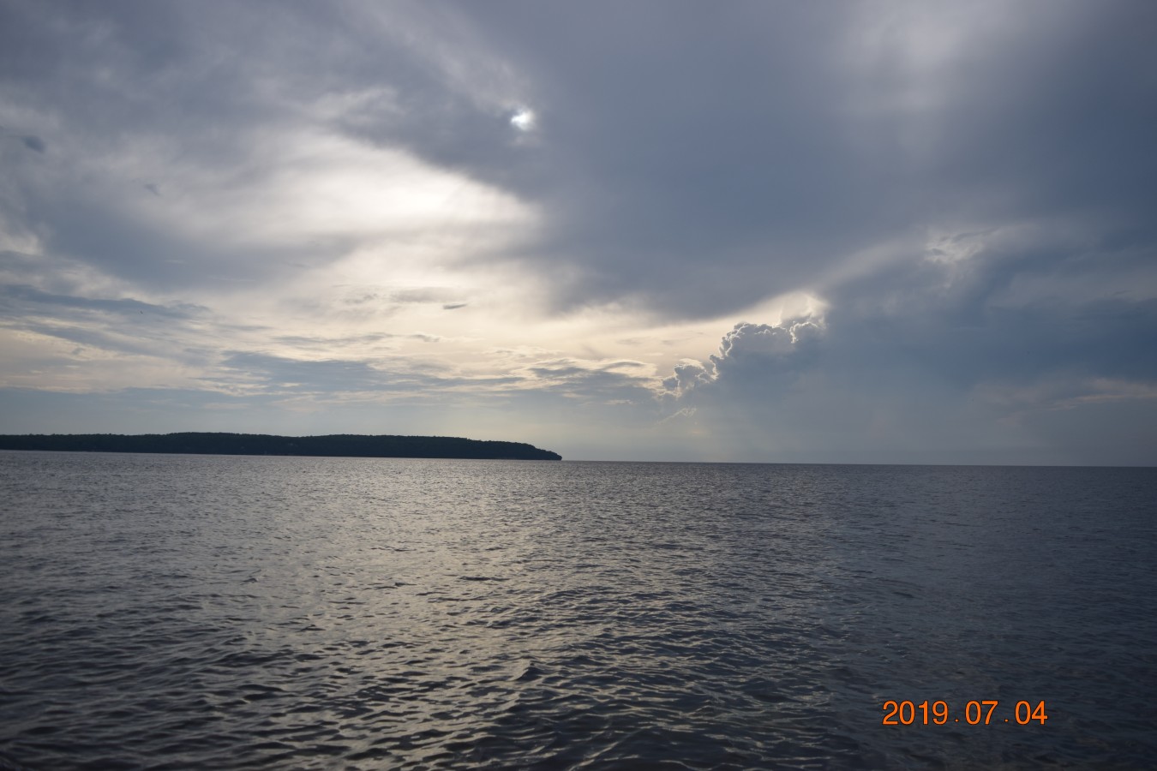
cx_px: 578
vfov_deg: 47.9
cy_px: 386
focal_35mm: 27
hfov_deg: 67.4
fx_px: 868
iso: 180
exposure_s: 1/4000
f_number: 3.5
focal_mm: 18
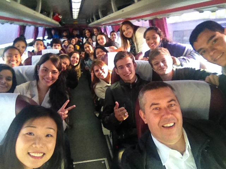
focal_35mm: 35
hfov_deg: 52.6
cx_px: 113
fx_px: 229
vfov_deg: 40.7
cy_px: 84
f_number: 2.4
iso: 160
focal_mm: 1.85
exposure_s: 1/30
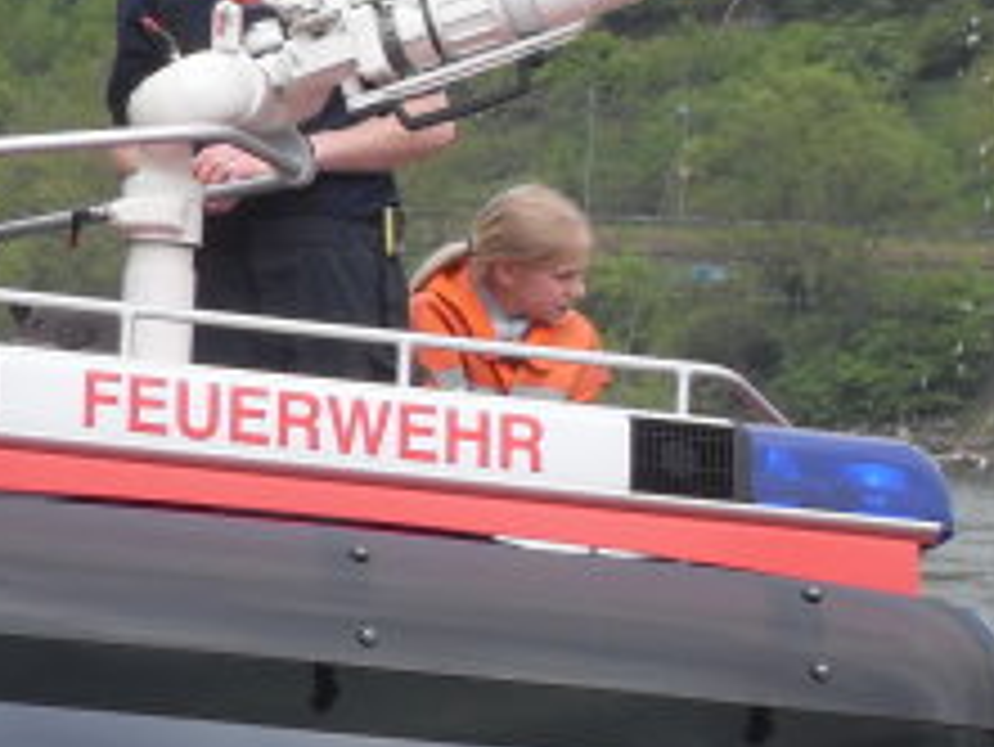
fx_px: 10602
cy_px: 562
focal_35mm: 369
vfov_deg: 4.0
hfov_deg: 5.4
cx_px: 477
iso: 80
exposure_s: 1/250
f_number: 5.2
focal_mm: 18.1
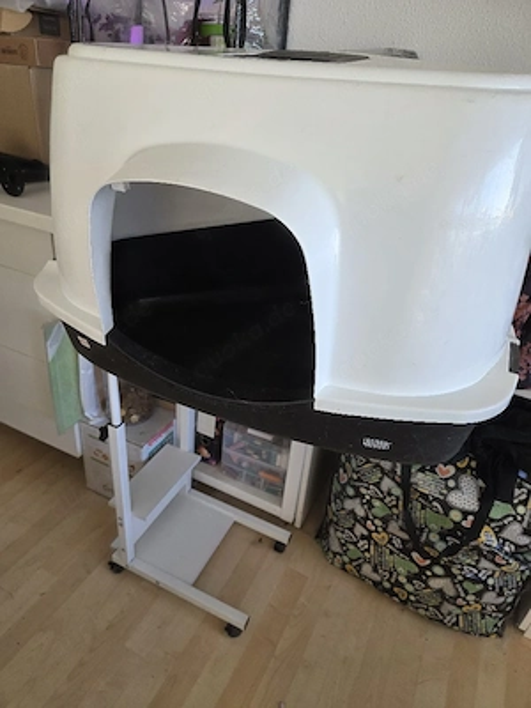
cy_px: 354
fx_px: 470
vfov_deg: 73.9
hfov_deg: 58.9
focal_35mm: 23
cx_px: 266
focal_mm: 6.3
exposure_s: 1/182
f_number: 1.7
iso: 80
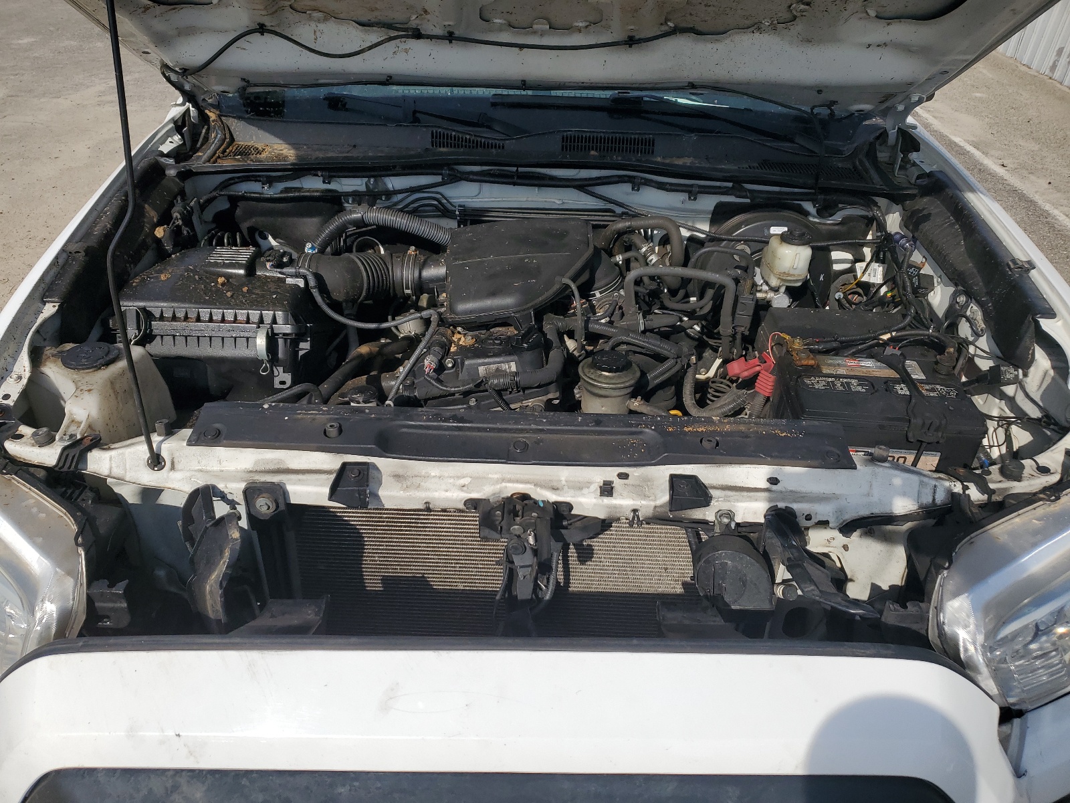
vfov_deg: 53.1
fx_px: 804
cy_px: 402
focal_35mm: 26
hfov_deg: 67.3
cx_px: 535
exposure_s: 1/5000
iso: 50
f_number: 1.5
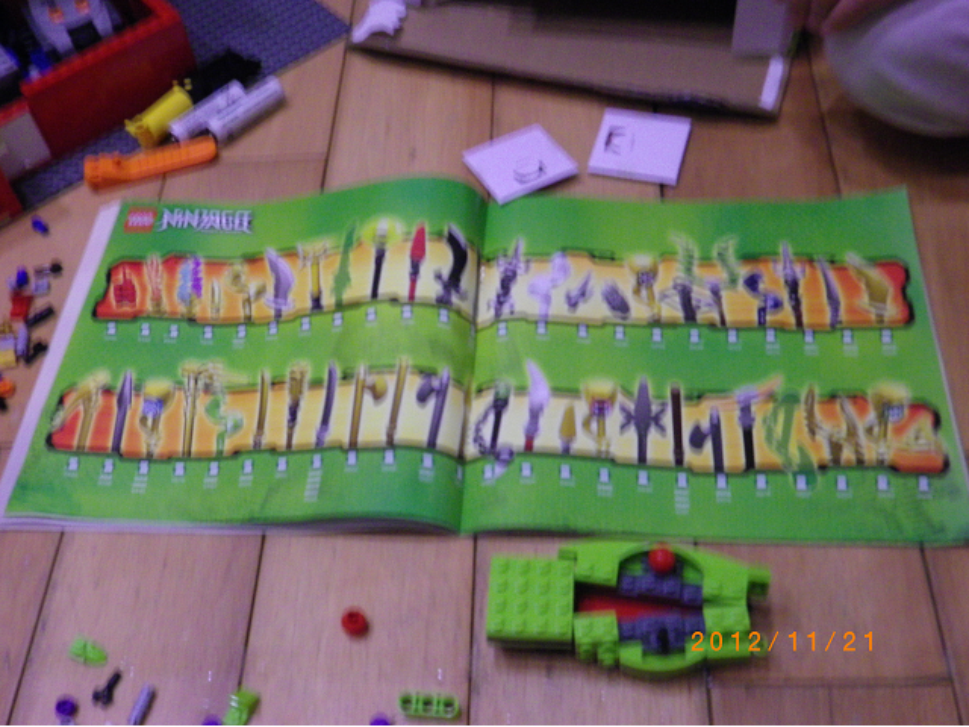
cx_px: 484
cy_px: 364
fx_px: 1148
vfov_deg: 35.1
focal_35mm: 41
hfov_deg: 45.8
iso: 400
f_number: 3.9
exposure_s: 1/15
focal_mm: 7.3
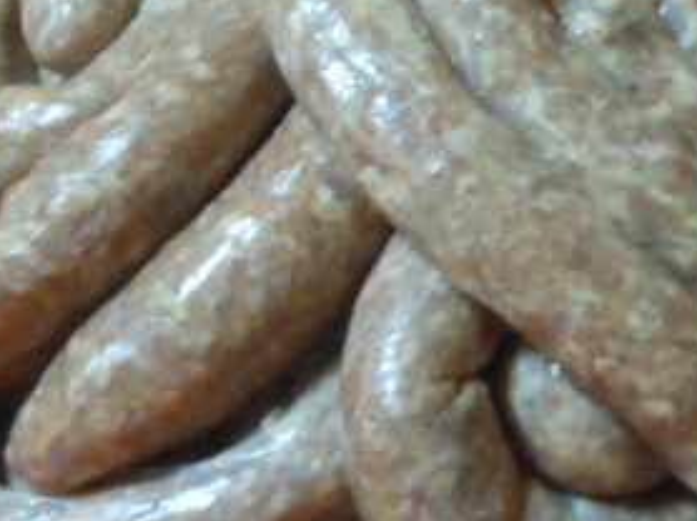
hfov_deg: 25.6
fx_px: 1529
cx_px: 411
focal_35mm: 76
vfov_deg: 19.3
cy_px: 170
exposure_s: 1/8
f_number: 3.5
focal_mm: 6
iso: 640
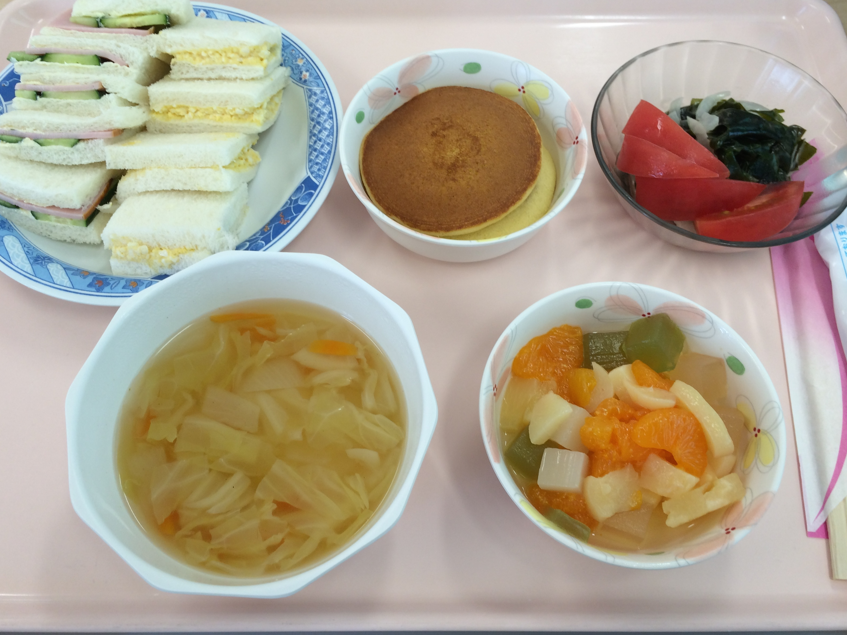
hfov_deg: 58.3
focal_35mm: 31
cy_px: 315
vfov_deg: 45.4
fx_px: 758
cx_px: 411
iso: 40
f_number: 2.2
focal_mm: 4.12
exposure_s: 1/60
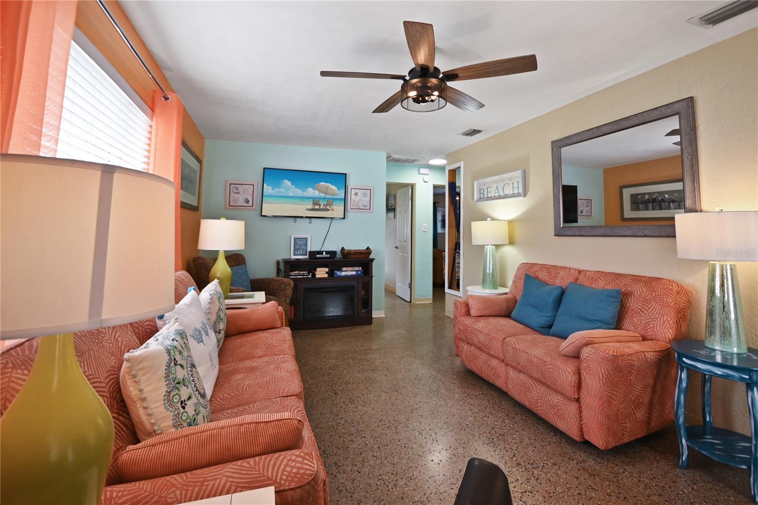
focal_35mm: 15
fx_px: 316
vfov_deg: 77.3
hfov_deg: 100.4
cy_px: 252
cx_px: 379
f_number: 6.3
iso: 1000
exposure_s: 1/160
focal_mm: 10
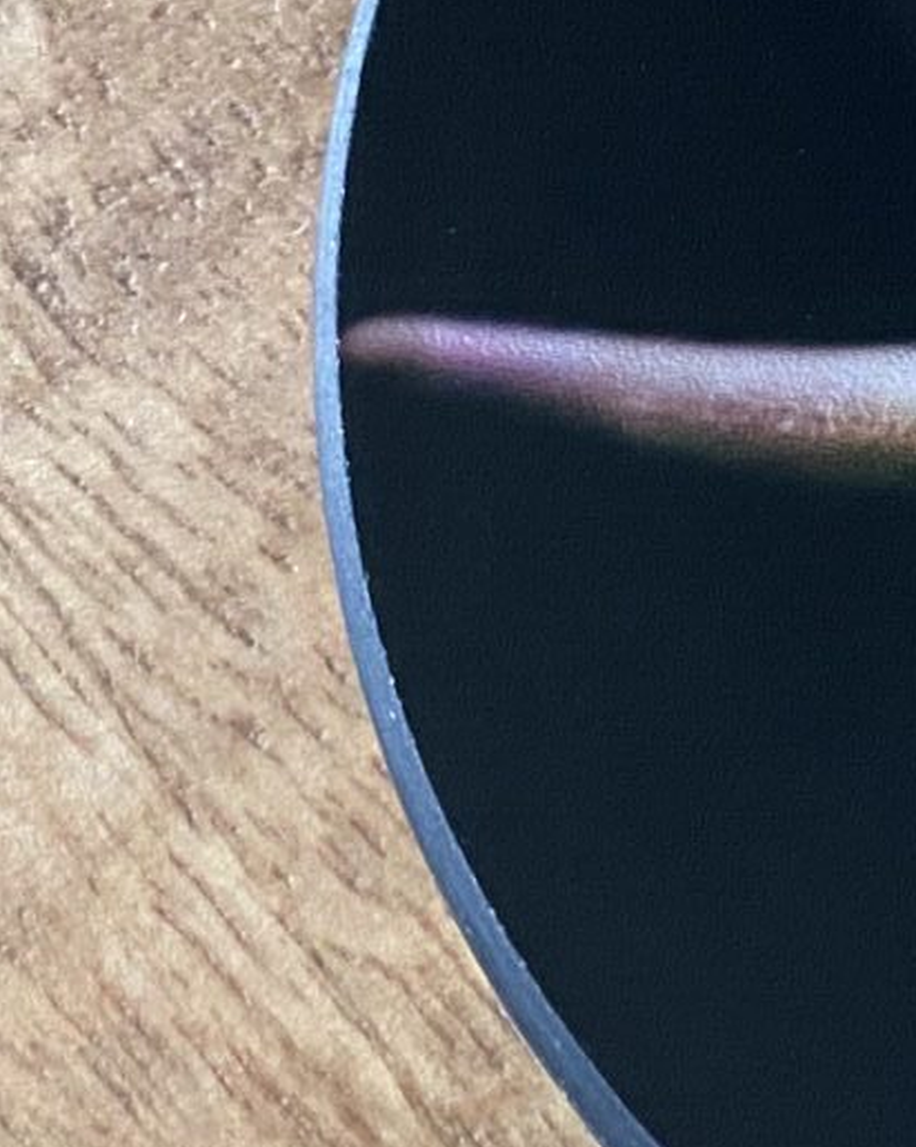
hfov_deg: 10.7
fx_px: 4275
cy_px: 238
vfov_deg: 15.2
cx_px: 2059
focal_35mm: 126
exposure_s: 1/39
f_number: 1.8
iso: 640
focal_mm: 4.25
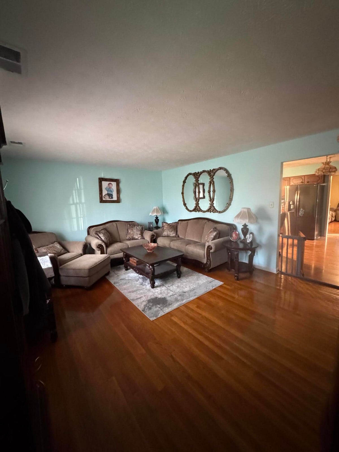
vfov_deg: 102.1
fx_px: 183
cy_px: 226
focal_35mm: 14
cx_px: 170
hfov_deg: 85.7
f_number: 2.2
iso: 1600
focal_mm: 2.22
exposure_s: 1/40
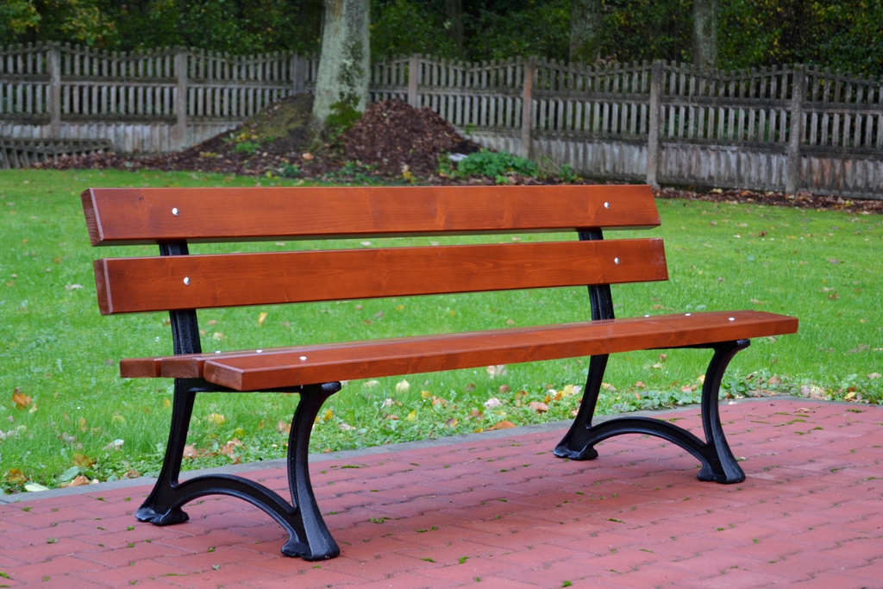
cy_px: 294
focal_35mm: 82
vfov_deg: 16.6
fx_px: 2024
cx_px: 442
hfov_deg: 24.6
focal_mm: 55
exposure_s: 1/60
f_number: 5.6
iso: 640
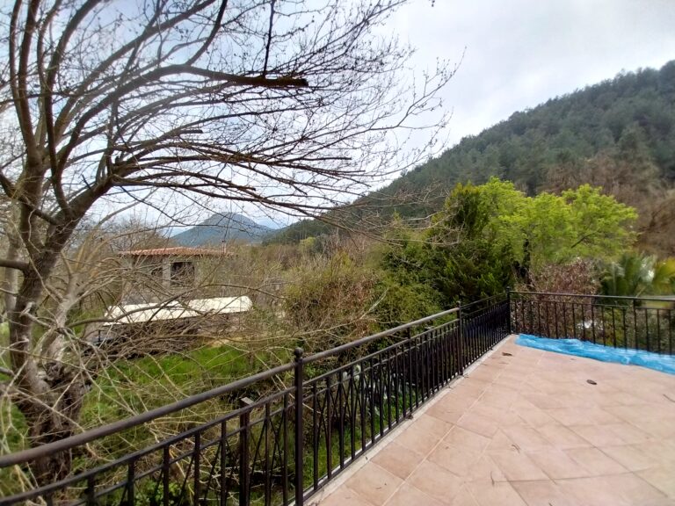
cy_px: 253
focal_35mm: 13
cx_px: 338
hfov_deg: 106.2
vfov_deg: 89.9
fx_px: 253
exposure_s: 1/1026
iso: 64
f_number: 2.2
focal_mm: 1.3
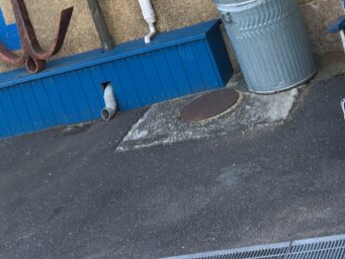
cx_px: 175
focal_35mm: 87
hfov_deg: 22.5
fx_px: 867
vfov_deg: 15.8
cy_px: -116
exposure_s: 1/60
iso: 25
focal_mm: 4.15
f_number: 2.2
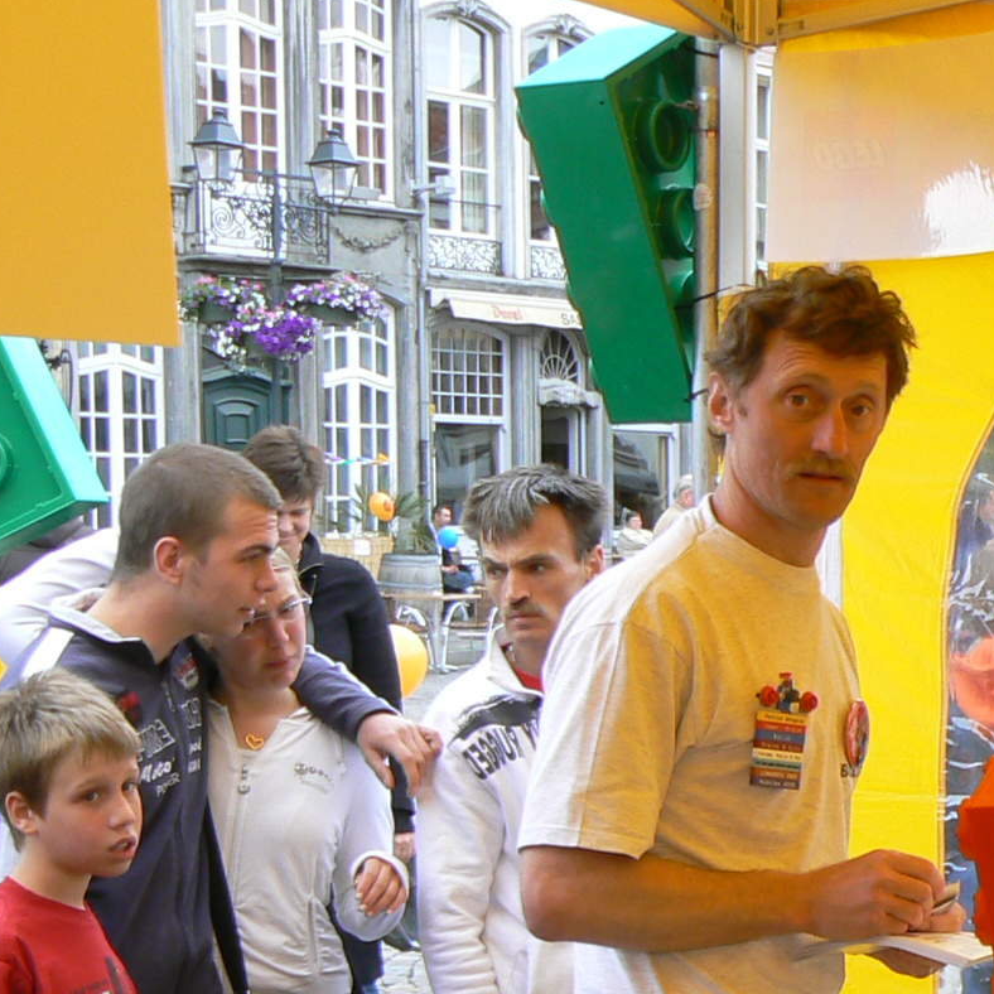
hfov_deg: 18.1
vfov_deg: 18.0
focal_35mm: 93
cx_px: 1071
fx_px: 3021
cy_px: 1085
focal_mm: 6
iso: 80
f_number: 4.5
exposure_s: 1/125
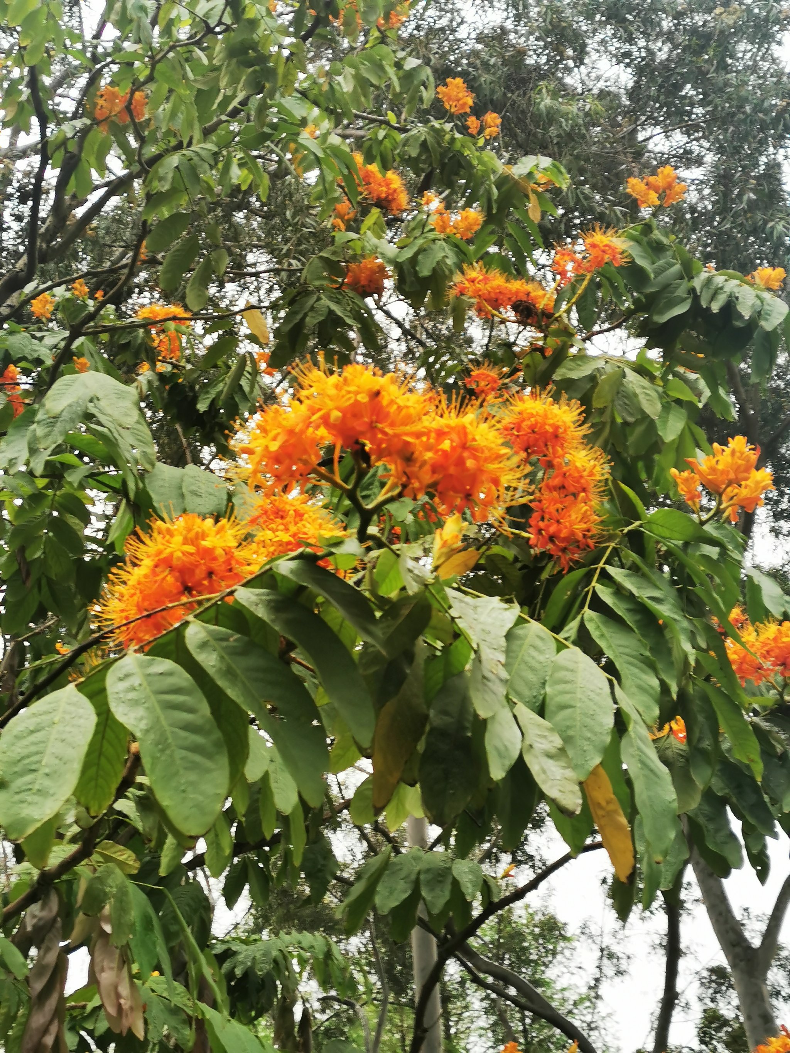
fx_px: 1826
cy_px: 526
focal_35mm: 60
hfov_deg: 24.4
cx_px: 395
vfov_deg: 32.2
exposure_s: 1/100
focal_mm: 5.58
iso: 64
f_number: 1.8
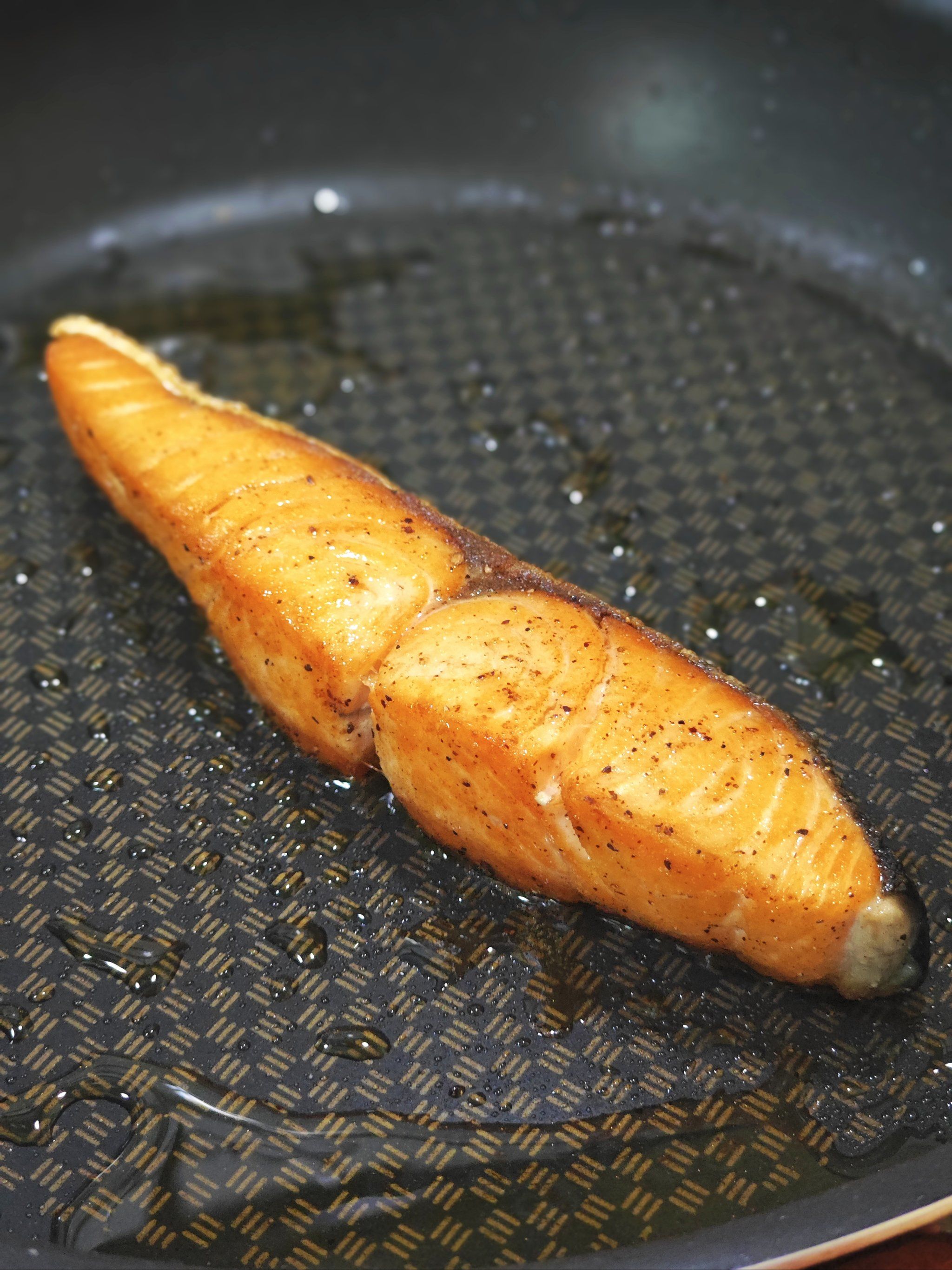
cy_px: 635
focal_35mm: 75
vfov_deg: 26.0
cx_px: 476
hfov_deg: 19.6
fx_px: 2750
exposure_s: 1/33.3
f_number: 1.8
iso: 1250
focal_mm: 9.87
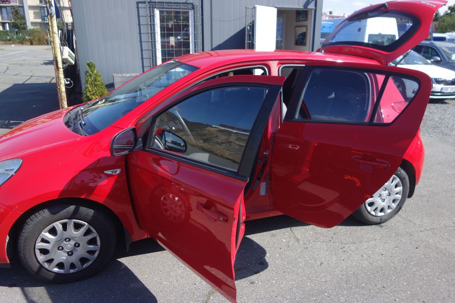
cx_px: 228
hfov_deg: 65.5
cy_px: 152
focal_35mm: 28
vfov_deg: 46.4
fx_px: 354
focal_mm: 10.4
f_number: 2.2
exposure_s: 1/1250
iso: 125
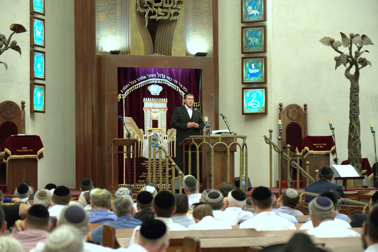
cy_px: 126
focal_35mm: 112
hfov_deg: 18.3
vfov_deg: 12.2
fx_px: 1176
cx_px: 189
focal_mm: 75
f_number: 2.8
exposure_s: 1/80
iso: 800
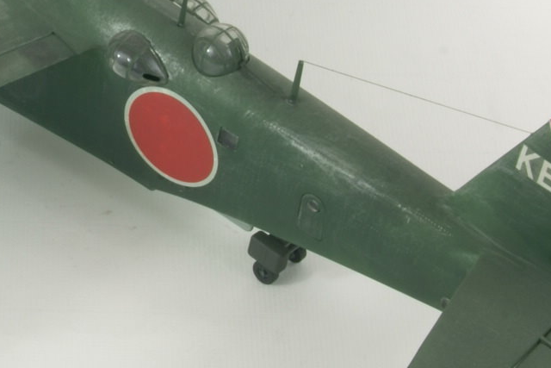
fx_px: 1929
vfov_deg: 10.8
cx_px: -37
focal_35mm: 126
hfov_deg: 15.9
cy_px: -11
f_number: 29
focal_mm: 28
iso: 80
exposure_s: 2
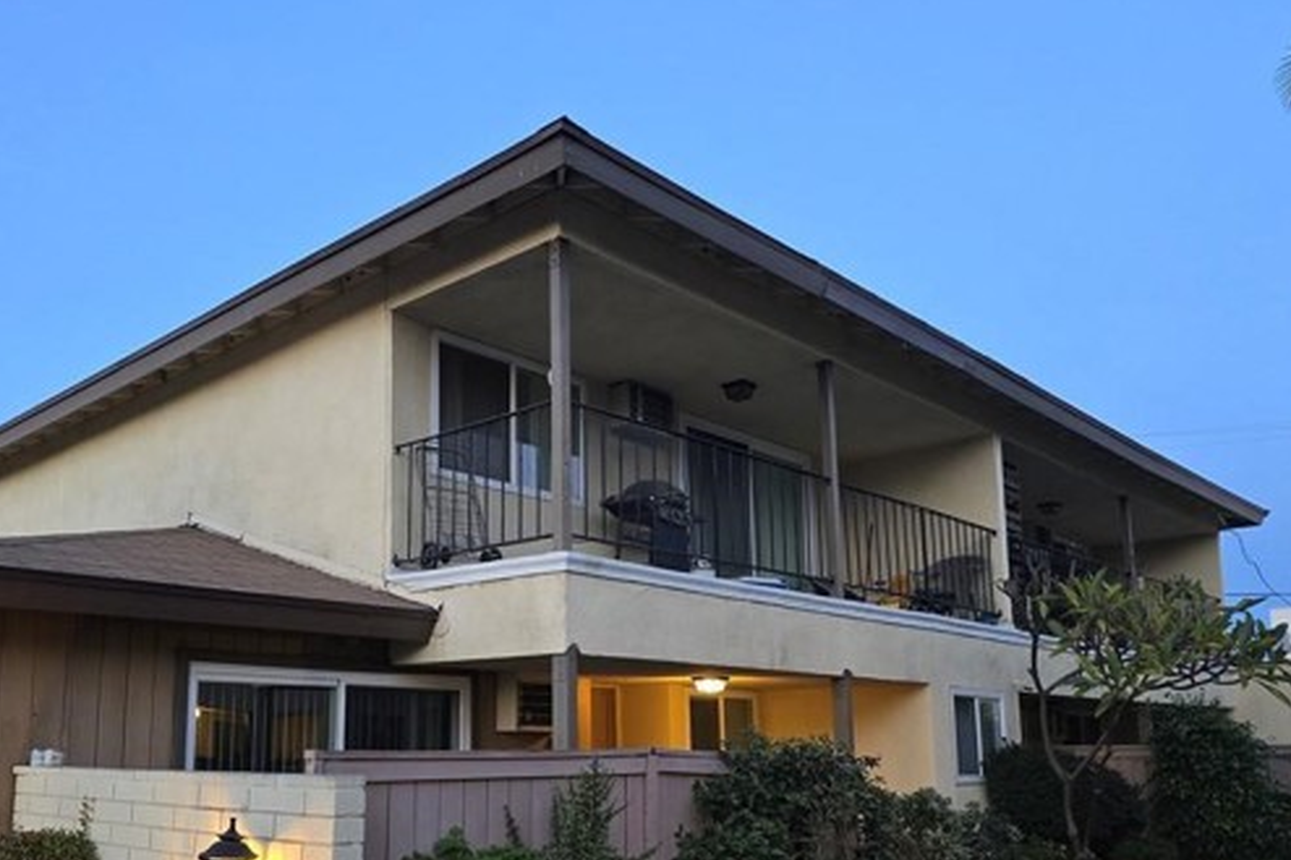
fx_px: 1111
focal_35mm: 31
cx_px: 523
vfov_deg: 41.8
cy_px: 570
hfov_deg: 59.8
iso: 400
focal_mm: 6.3
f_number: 1.7
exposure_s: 1/120
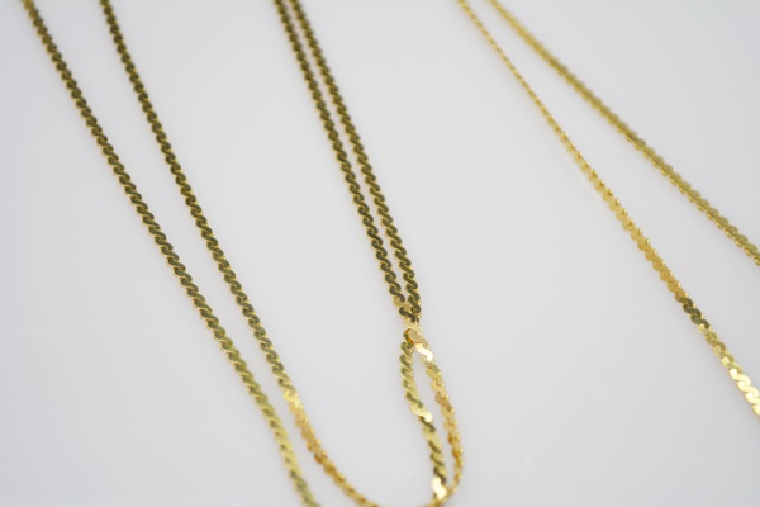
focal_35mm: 82
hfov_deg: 24.6
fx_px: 1742
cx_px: 380
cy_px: 254
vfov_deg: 16.6
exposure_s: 1/160
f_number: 6.3
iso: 200
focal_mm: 55
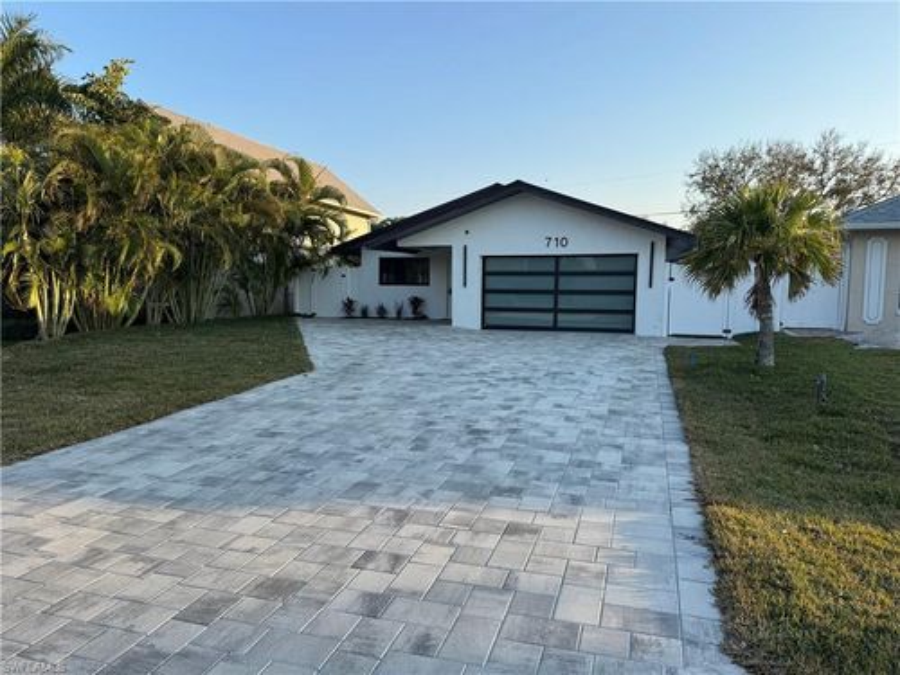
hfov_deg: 71.6
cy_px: 338
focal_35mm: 24
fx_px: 624
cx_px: 450
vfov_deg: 56.8
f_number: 1.78
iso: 80
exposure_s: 1/1818
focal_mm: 6.76
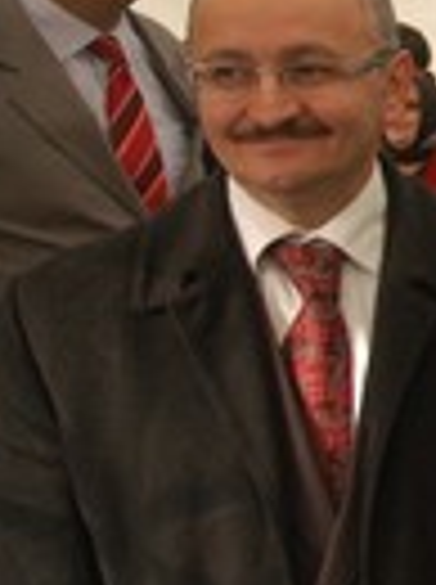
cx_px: 1007
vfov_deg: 21.8
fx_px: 1516
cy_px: 274
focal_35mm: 90
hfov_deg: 13.0
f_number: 4.5
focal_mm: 18
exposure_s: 1/160
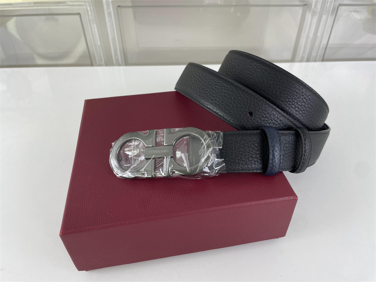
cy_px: 141
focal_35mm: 26
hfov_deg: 67.3
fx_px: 282
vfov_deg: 53.1
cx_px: 188
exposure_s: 1/100
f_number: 1.6
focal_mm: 4.2
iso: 32
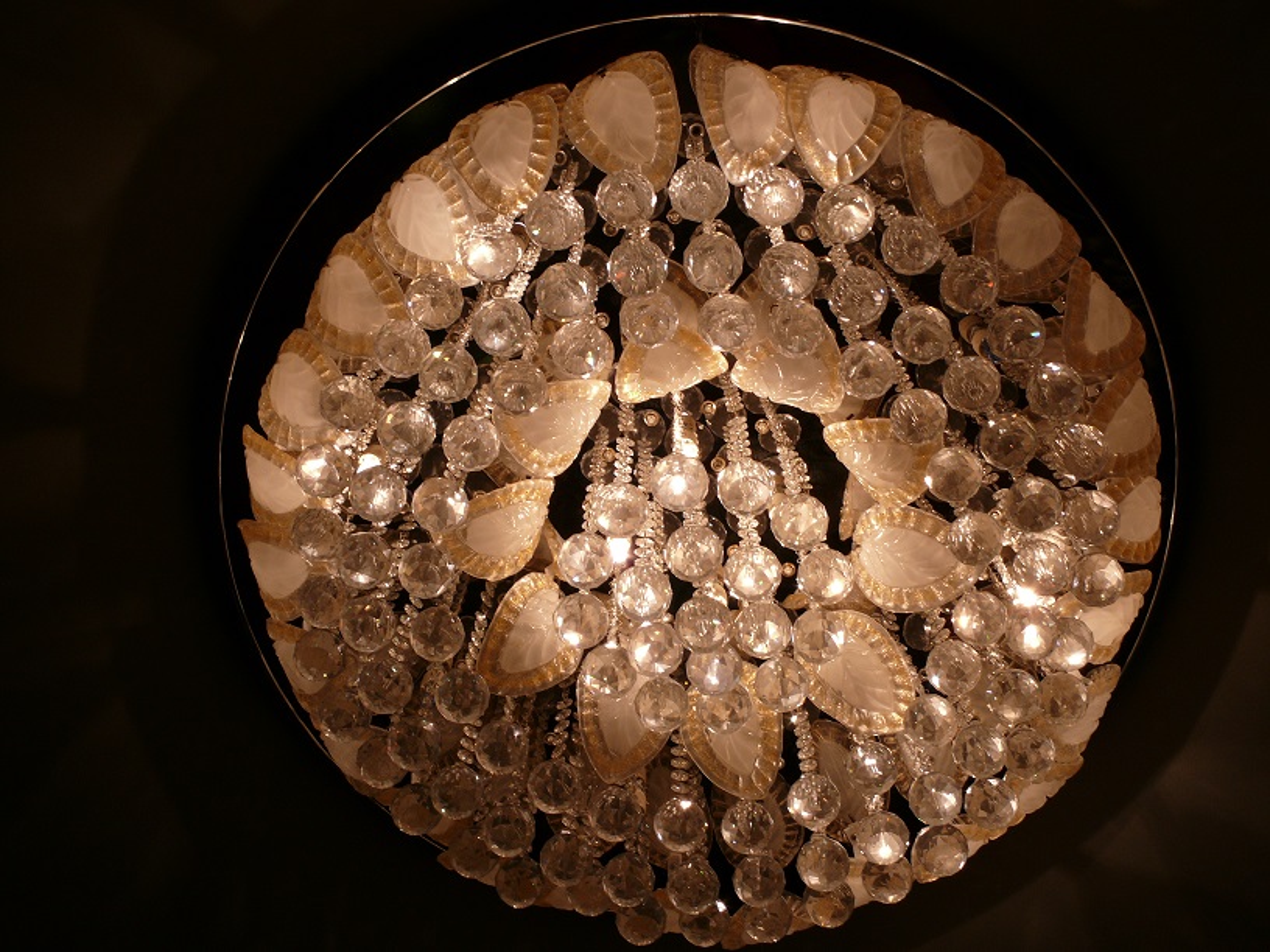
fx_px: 1688
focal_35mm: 46
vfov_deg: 31.5
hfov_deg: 41.2
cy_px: 476
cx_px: 635
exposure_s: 1/30
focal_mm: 9.4
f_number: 6.3
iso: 100
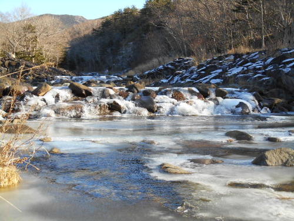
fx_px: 391
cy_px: 110
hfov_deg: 41.2
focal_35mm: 46
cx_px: 147
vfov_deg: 31.5
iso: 80
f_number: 4
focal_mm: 8.3
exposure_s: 1/200
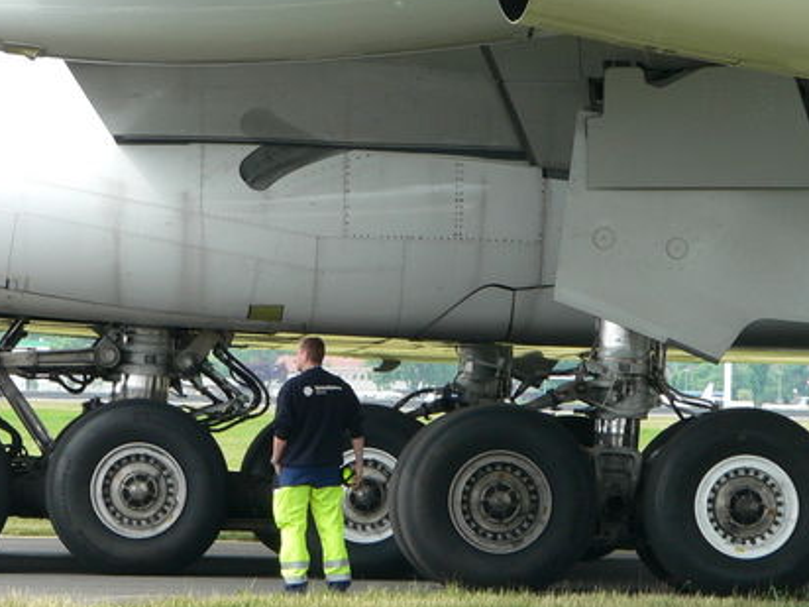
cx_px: 322
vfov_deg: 6.2
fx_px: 5586
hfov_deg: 8.3
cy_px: 413
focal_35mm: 239
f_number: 4
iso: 80
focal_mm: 20.3
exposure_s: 1/200
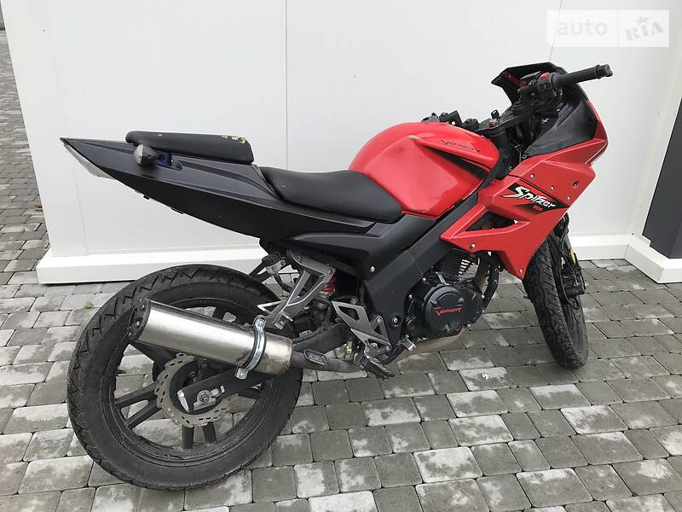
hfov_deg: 63.4
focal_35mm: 28
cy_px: 256
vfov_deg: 49.7
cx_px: 341
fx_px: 552
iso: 20
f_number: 1.8
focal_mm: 4
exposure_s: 1/404
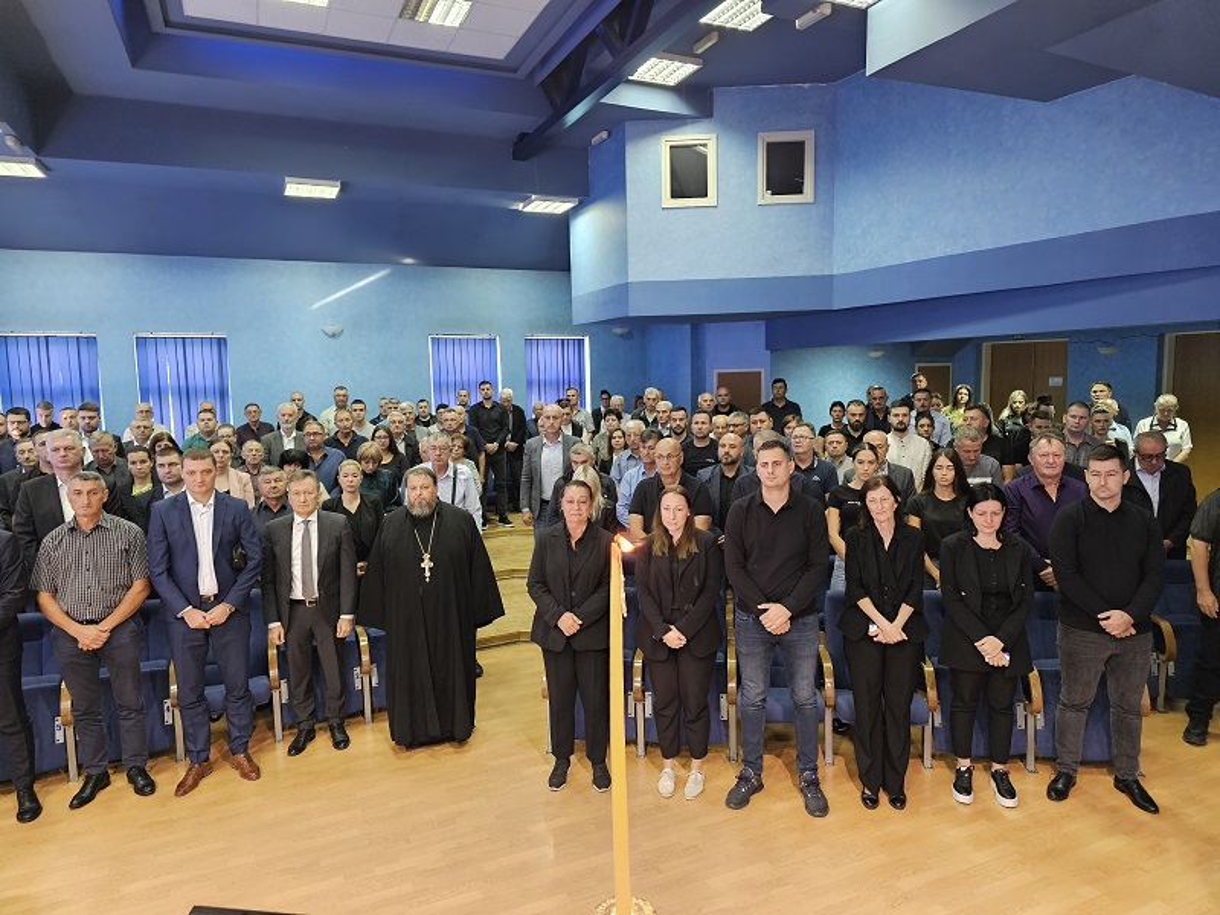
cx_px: 610
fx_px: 811
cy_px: 458
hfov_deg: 73.9
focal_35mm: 23
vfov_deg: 58.9
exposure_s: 1/100
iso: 800
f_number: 1.7
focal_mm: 6.3
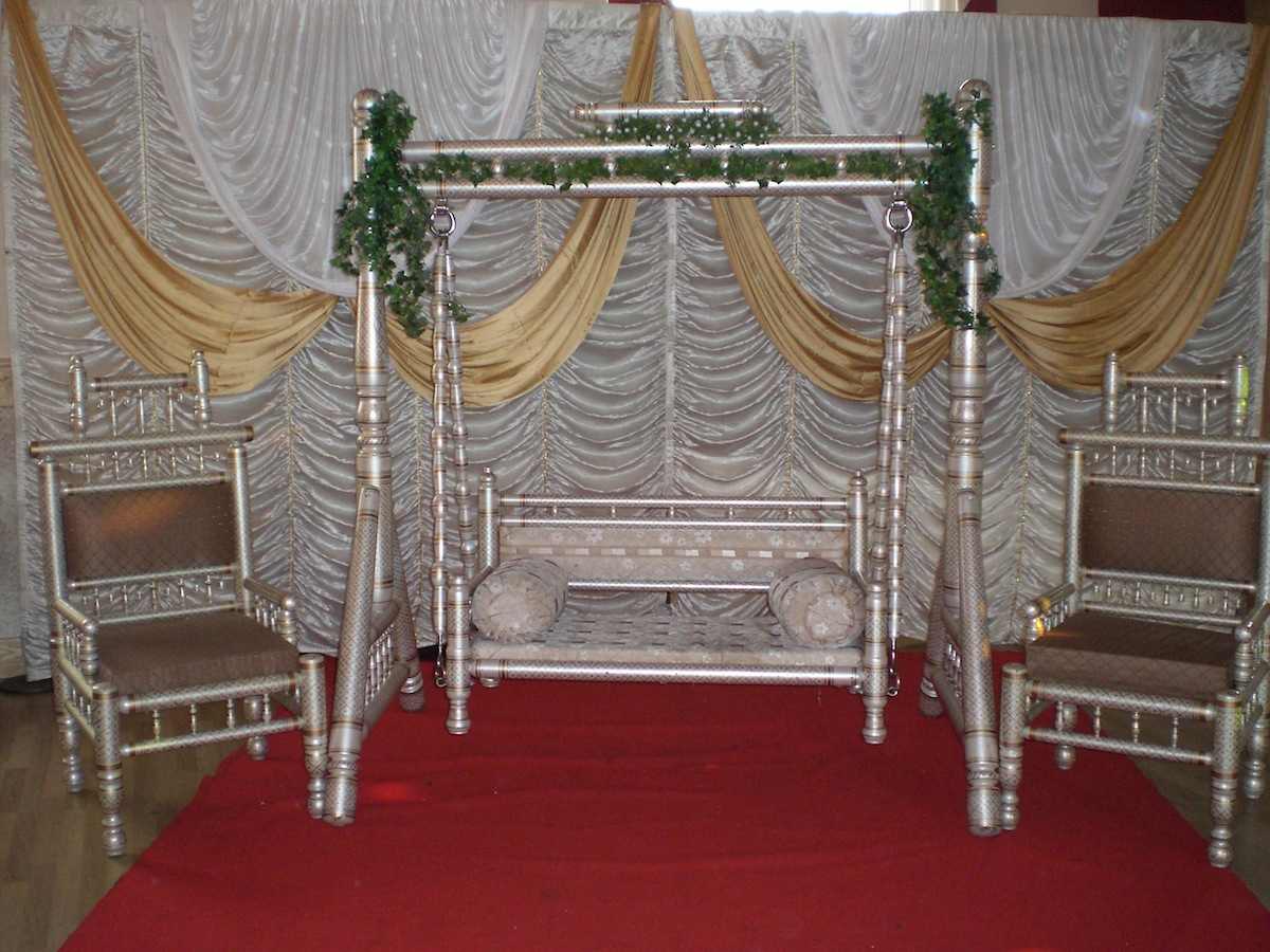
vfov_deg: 37.7
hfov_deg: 49.0
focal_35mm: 38
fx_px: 1394
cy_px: 476
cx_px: 635
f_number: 3.1
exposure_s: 1/60
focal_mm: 6.3
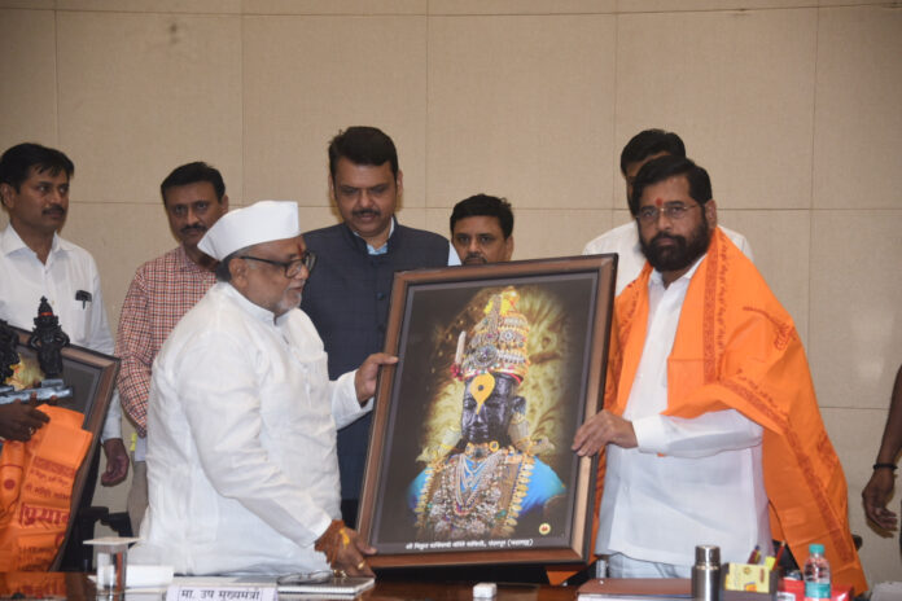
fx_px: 2806
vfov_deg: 12.2
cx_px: 451
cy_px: 300
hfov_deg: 18.3
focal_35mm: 112
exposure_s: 1/60
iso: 720
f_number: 5.3
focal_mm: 112
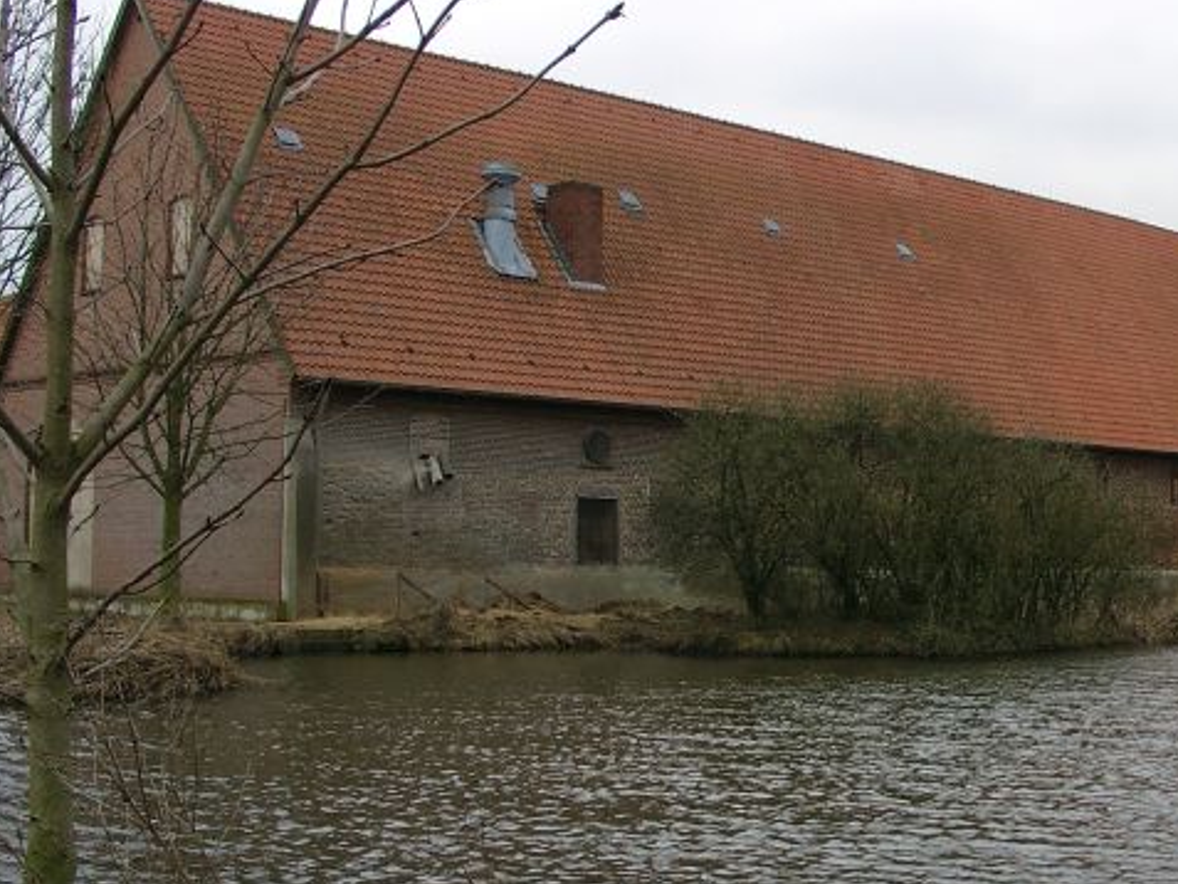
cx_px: 896
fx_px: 1940
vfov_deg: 25.7
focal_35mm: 57
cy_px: 449
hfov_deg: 33.1
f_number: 4
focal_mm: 7.13
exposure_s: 1/154
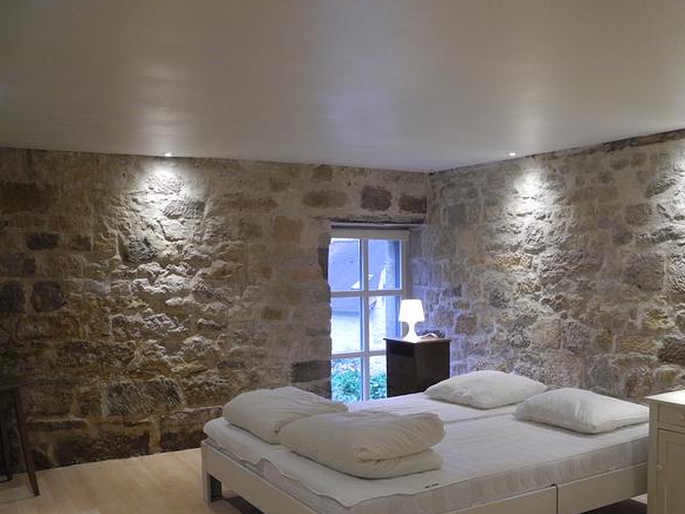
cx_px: 393
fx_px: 732
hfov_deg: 50.0
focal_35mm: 37
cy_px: 310
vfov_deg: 38.5
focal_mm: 6
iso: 400
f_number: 2.8
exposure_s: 1/60
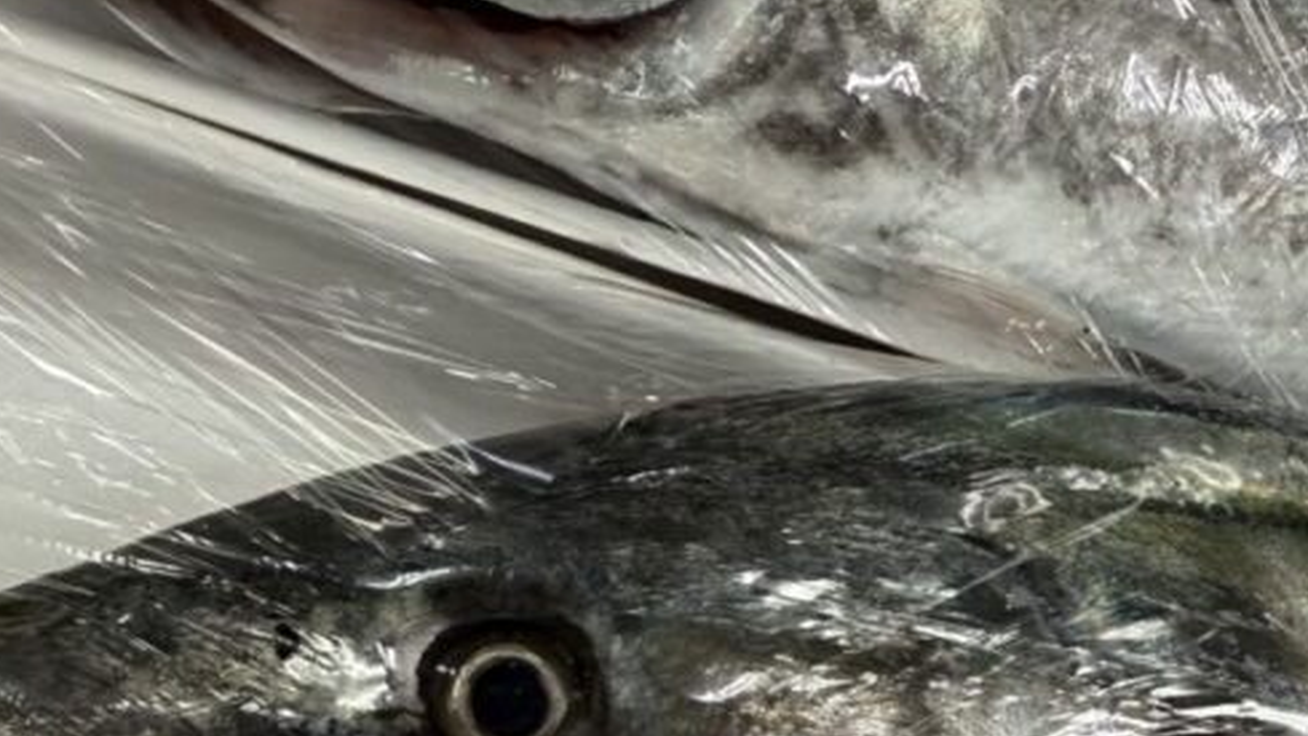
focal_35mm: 57
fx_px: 1977
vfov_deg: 19.0
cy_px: 1038
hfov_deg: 35.2
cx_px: 1085
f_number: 2.2
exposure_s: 1/120
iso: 200
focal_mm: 2.22
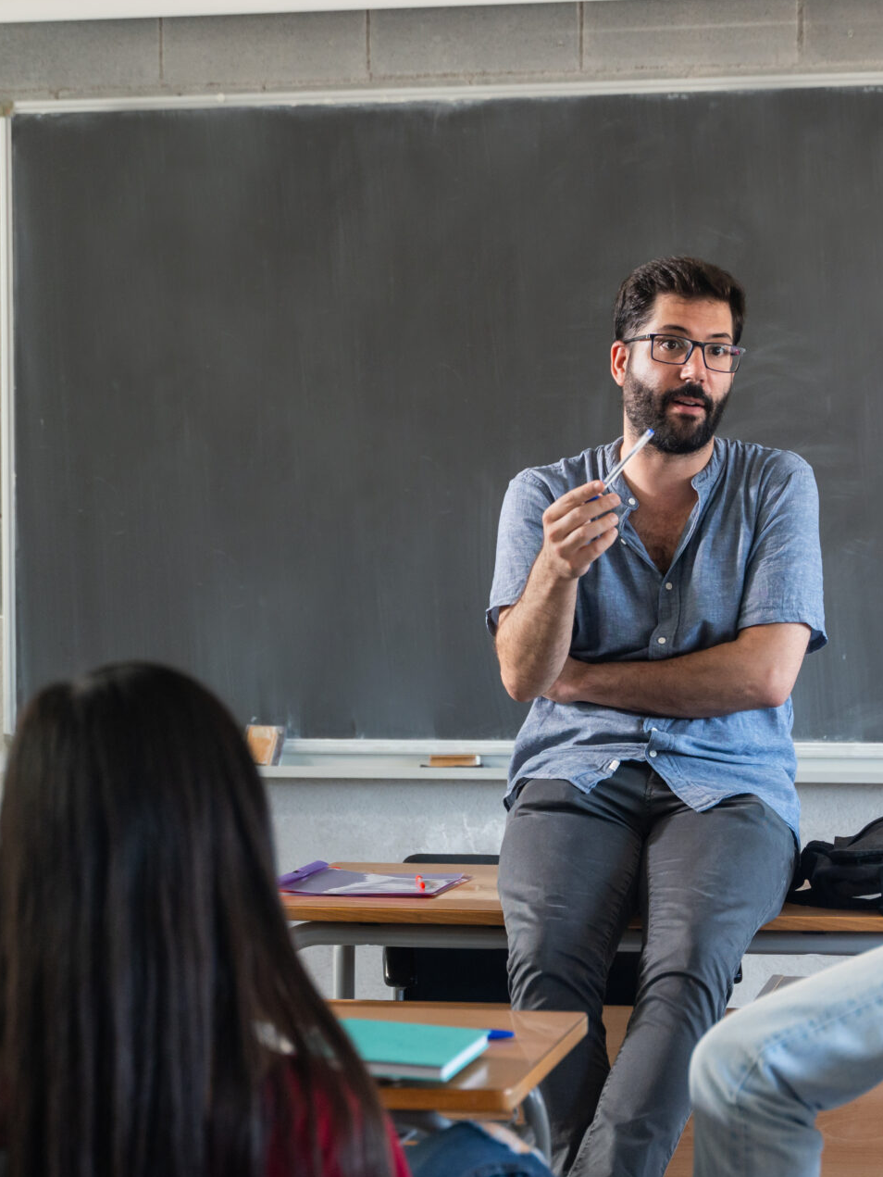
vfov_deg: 21.5
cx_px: 477
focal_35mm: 91
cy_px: 778
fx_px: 3093
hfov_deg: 16.2
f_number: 2.8
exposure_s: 1/250
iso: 500
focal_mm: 47
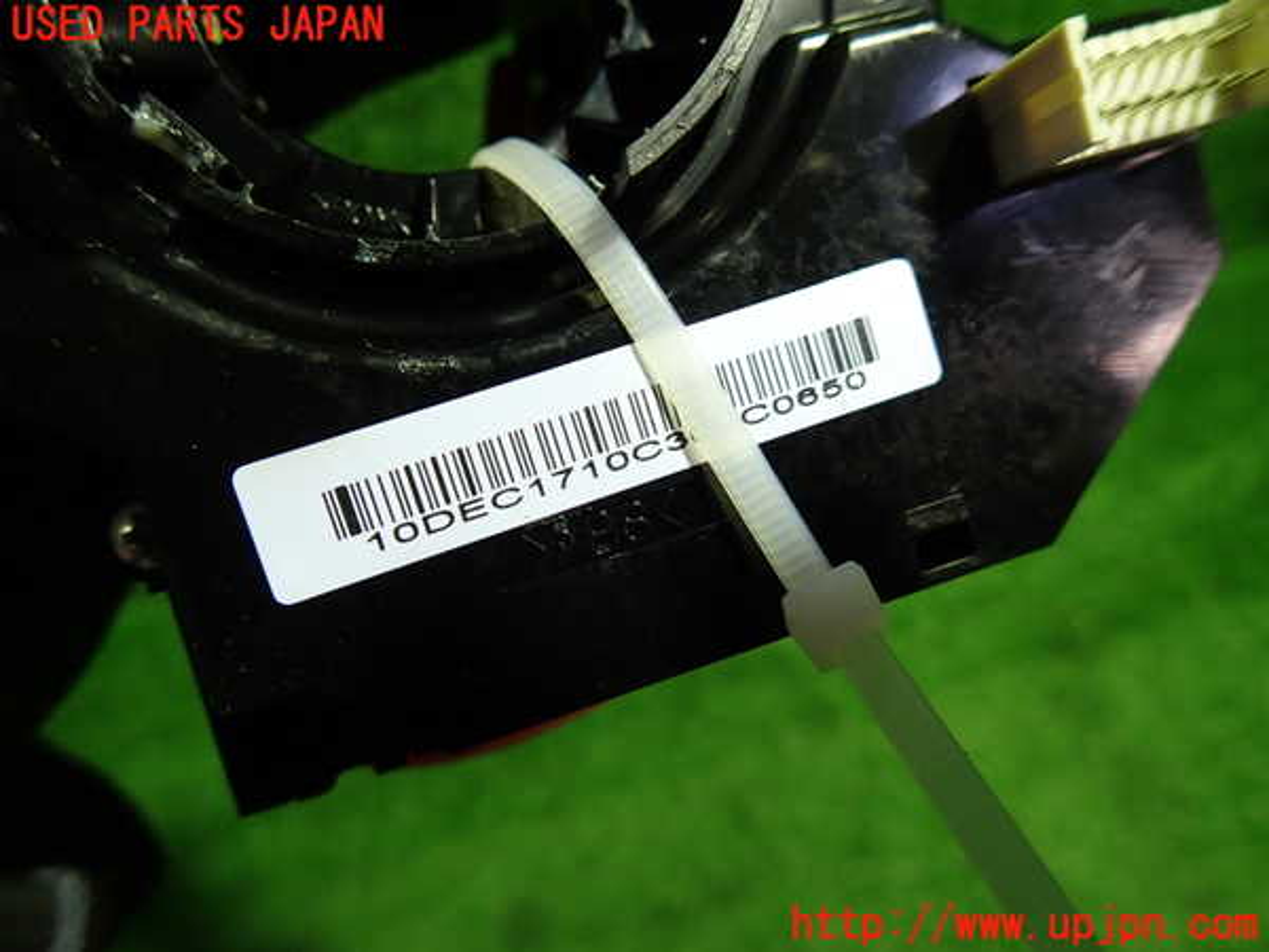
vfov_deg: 54.9
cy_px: 476
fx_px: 916
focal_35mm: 25
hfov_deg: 69.4
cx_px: 634
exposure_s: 1/40
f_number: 2
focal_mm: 4.5
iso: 200
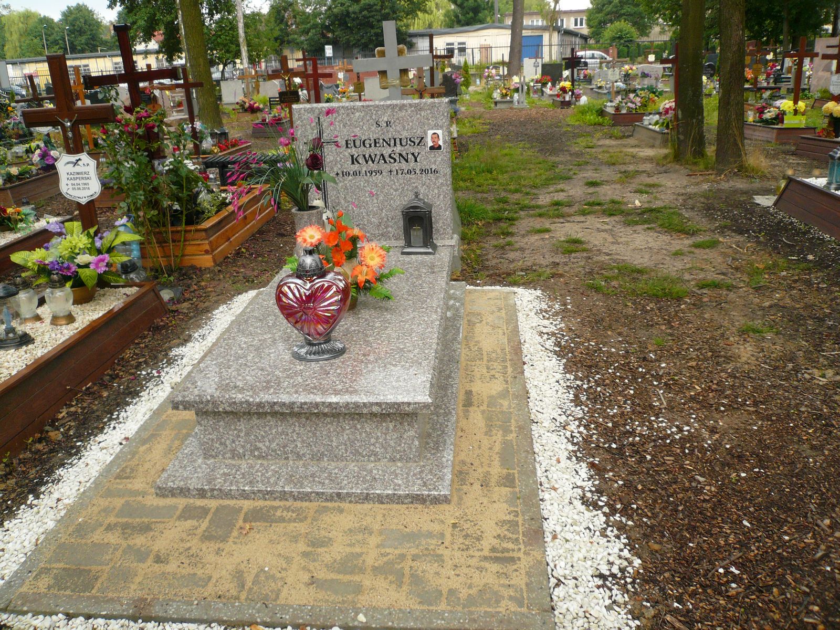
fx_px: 679
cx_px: 420
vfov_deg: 49.7
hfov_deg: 63.4
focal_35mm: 28
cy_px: 315
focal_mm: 4.6
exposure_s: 1/80
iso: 100
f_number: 2.8
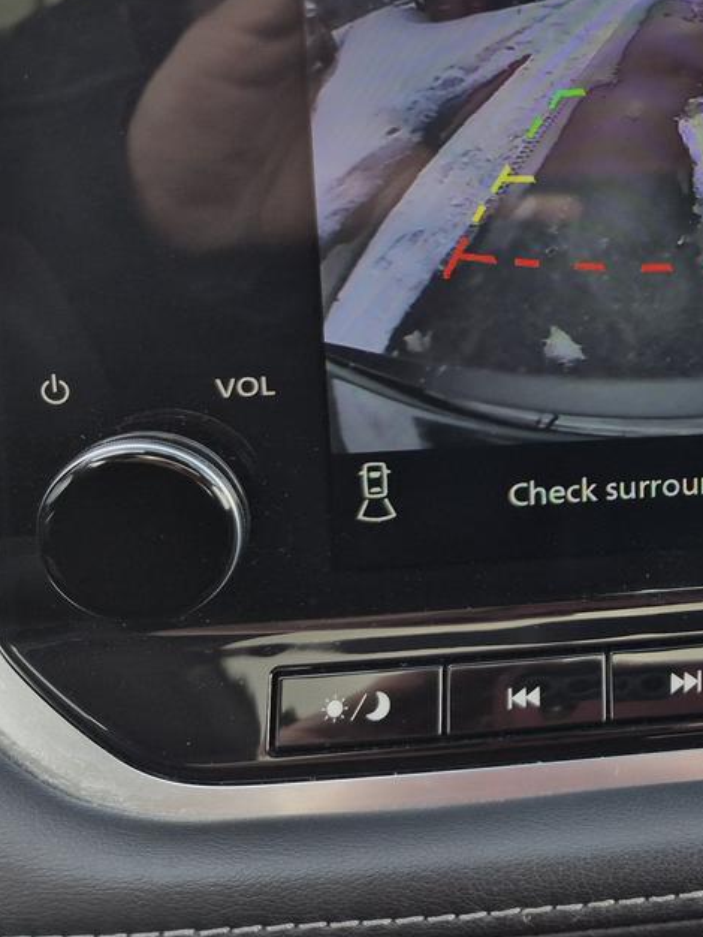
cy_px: 269
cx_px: 857
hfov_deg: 27.1
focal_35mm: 47
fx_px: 1272
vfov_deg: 39.6
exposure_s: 1/499
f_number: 1.8
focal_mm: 5.4
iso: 40
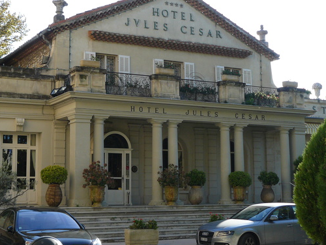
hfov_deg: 30.2
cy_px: 112
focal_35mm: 64
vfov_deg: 22.9
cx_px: 148
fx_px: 603
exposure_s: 1/250
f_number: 4
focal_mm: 8.3
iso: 100
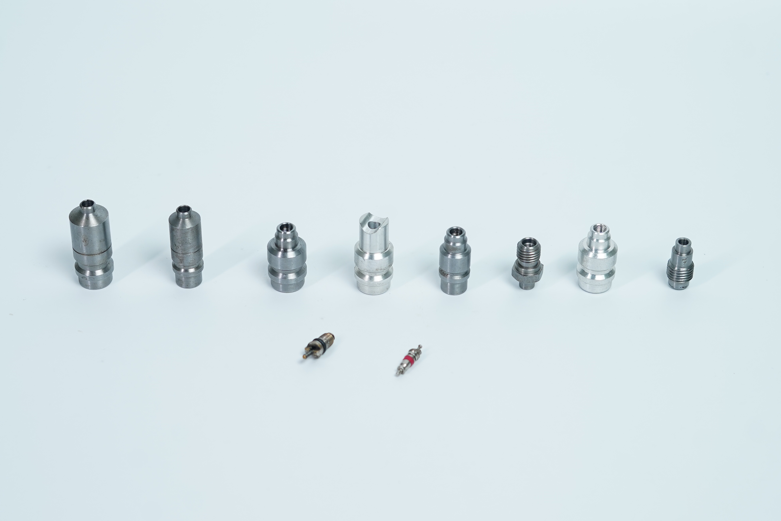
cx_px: 390
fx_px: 1627
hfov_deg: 27.0
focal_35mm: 75
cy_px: 260
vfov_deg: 18.2
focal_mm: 50
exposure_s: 1/160
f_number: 4.5
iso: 320
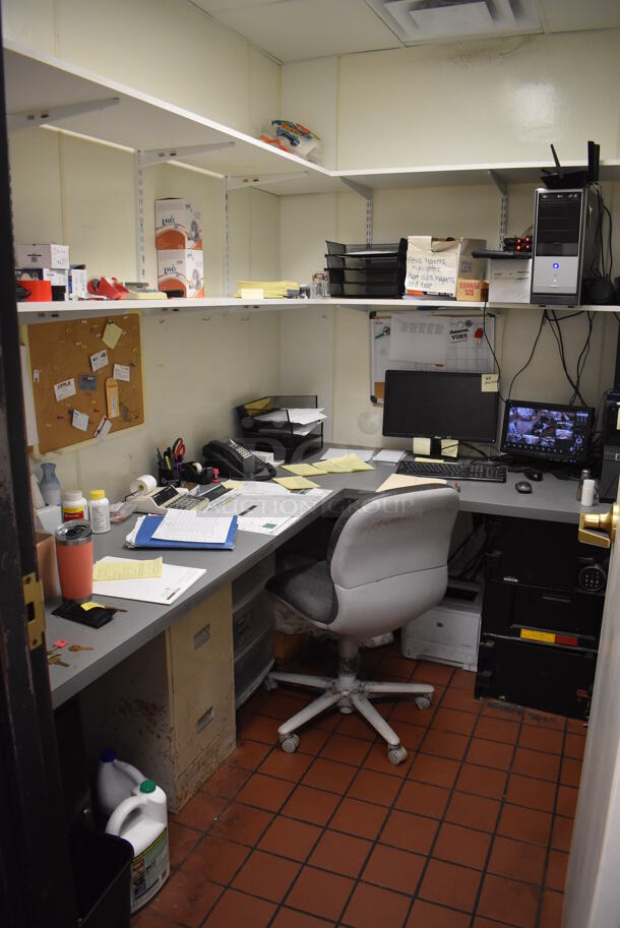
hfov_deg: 48.0
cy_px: 464
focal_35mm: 27
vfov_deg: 67.3
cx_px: 310
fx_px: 696
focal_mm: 18
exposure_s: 1/125
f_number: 3.5
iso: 2200
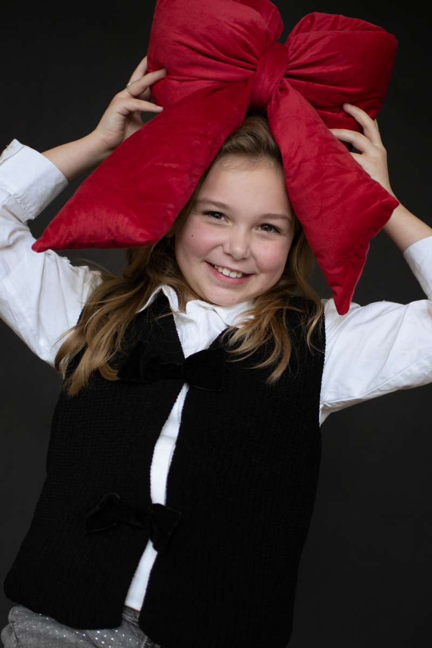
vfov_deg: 37.9
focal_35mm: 52
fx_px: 945
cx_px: 216
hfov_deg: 25.8
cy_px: 324
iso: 400
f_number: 2
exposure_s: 1/400
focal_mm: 35
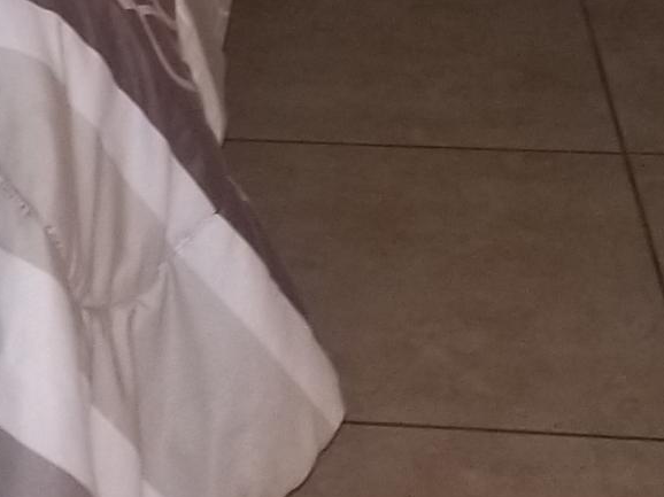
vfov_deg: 10.1
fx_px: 2588
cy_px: -528
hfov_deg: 13.5
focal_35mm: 135
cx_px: -435
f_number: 1.7
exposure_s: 1/11
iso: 125
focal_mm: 4.25
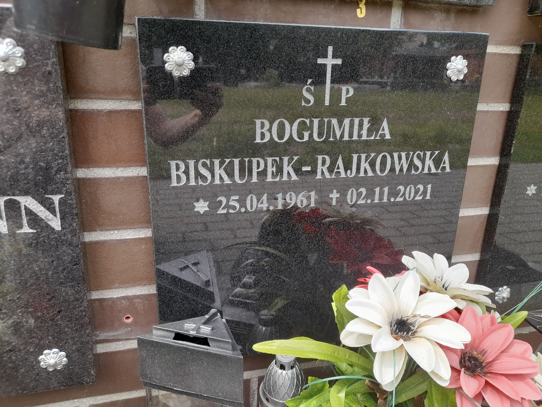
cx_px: 271
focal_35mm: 25
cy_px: 204
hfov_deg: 69.4
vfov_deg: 54.9
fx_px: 391
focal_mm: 4.6
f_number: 2
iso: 25
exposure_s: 1/100
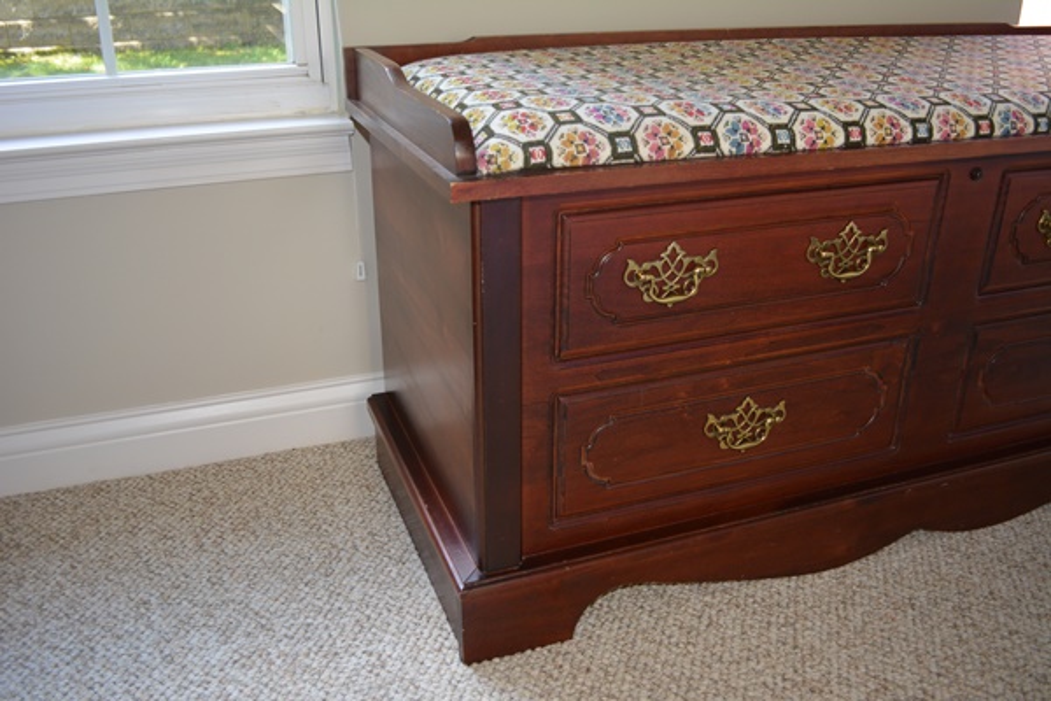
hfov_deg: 57.2
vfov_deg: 40.0
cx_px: 526
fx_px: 963
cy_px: 350
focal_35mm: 33
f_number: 3.8
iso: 640
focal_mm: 22
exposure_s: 1/60
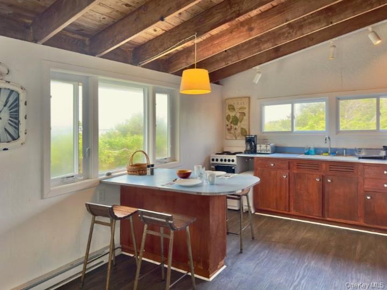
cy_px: 145
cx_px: 194
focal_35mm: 24
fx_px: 268
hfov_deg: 71.6
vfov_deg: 56.8
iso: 80
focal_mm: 6.9
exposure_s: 1/120
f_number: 1.8
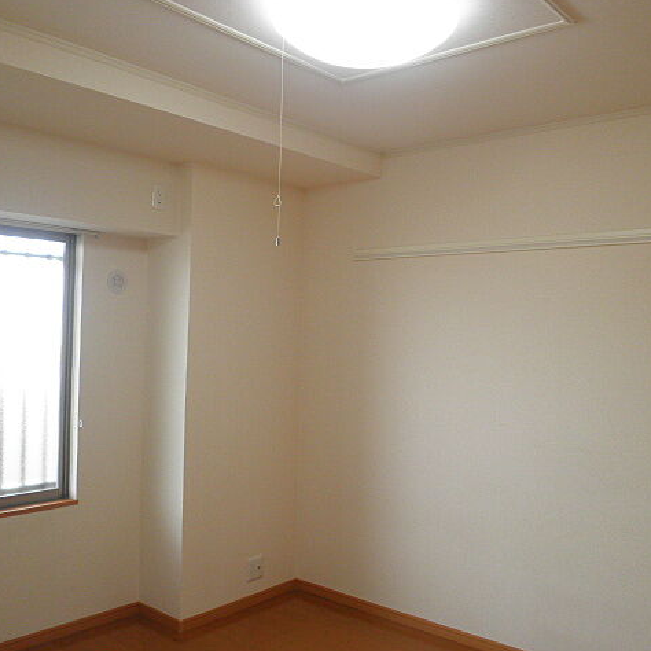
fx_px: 660
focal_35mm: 31
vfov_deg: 52.5
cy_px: 323
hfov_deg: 52.5
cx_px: 336
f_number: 2.8
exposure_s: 1/30
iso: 64
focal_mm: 4.7
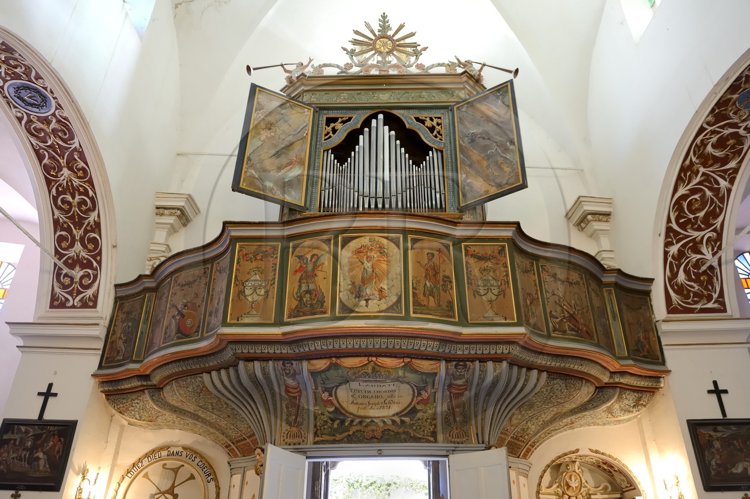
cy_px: 250
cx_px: 375
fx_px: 541
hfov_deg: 69.4
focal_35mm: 26
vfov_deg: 49.5
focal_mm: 26
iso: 800
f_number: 4
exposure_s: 1/25
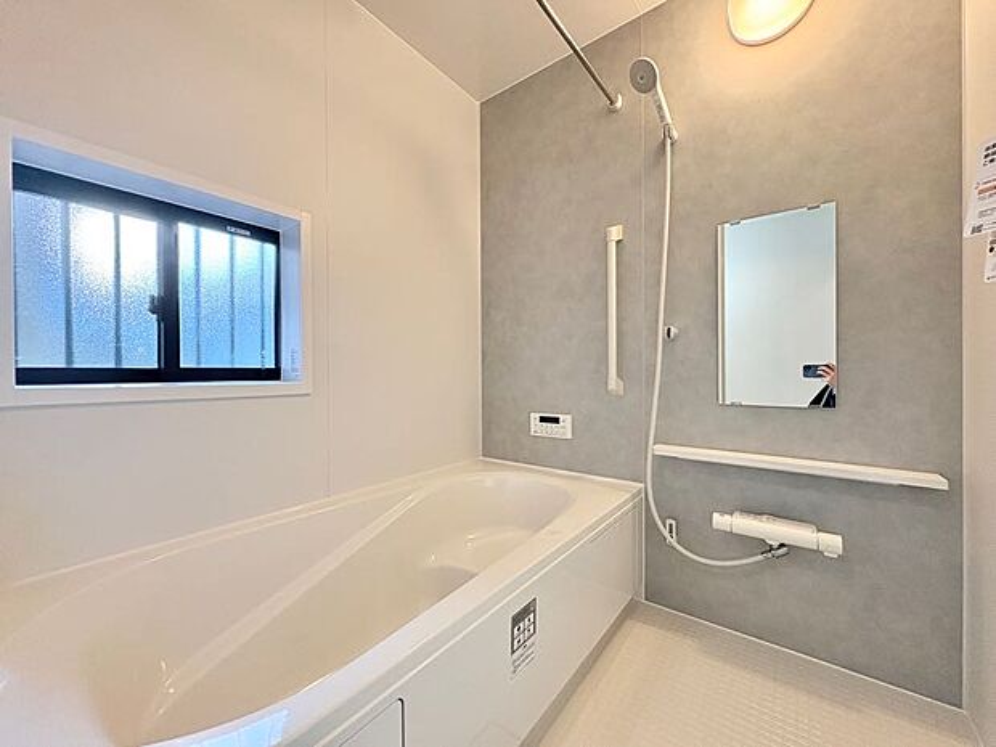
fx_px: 403
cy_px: 374
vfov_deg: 85.7
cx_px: 498
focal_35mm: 14
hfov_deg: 102.1
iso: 320
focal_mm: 2.22
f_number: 2.2
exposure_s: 1/100
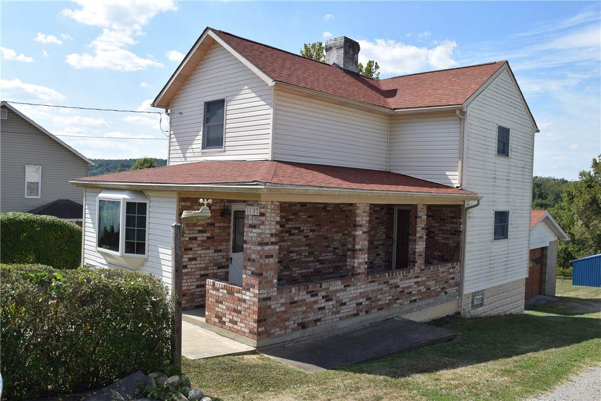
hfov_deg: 61.9
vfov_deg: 43.7
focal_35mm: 30
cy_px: 200
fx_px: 501
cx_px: 300
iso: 200
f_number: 10
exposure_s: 1/400
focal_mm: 20
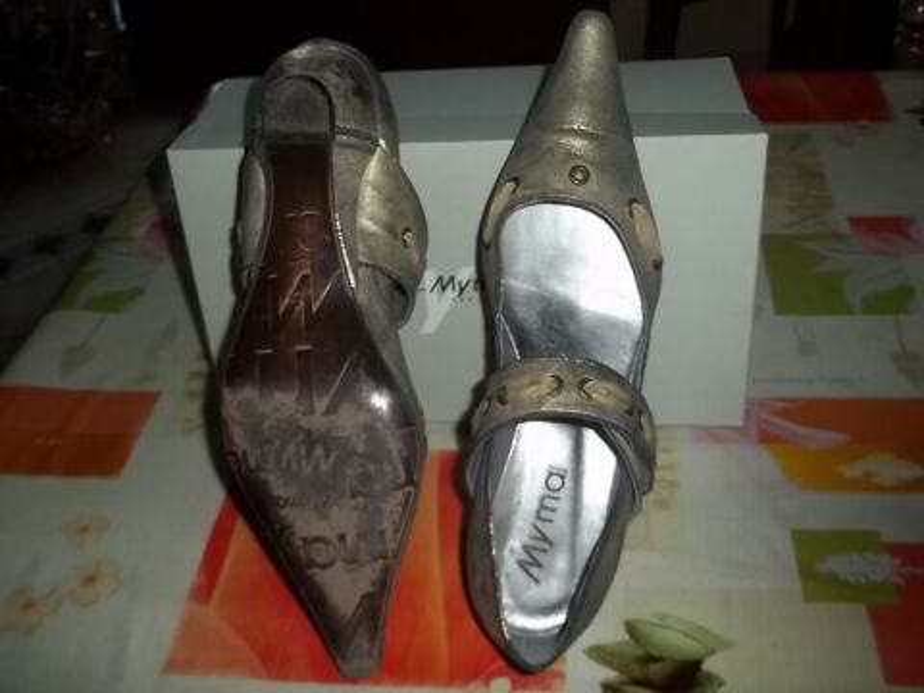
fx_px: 961
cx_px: 462
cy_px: 346
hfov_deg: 51.4
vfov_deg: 39.7
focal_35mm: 36
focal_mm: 6.5
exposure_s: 1/30
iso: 64
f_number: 3.1
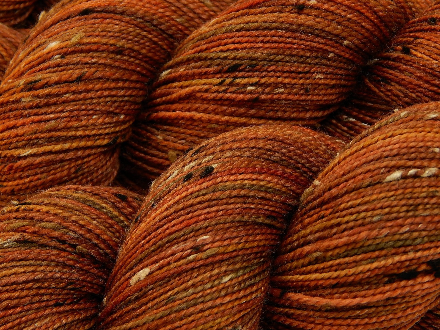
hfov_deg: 18.7
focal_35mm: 105
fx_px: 1335
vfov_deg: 14.1
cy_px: 165
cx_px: 220
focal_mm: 18.7
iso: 125
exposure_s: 1/10
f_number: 4.5
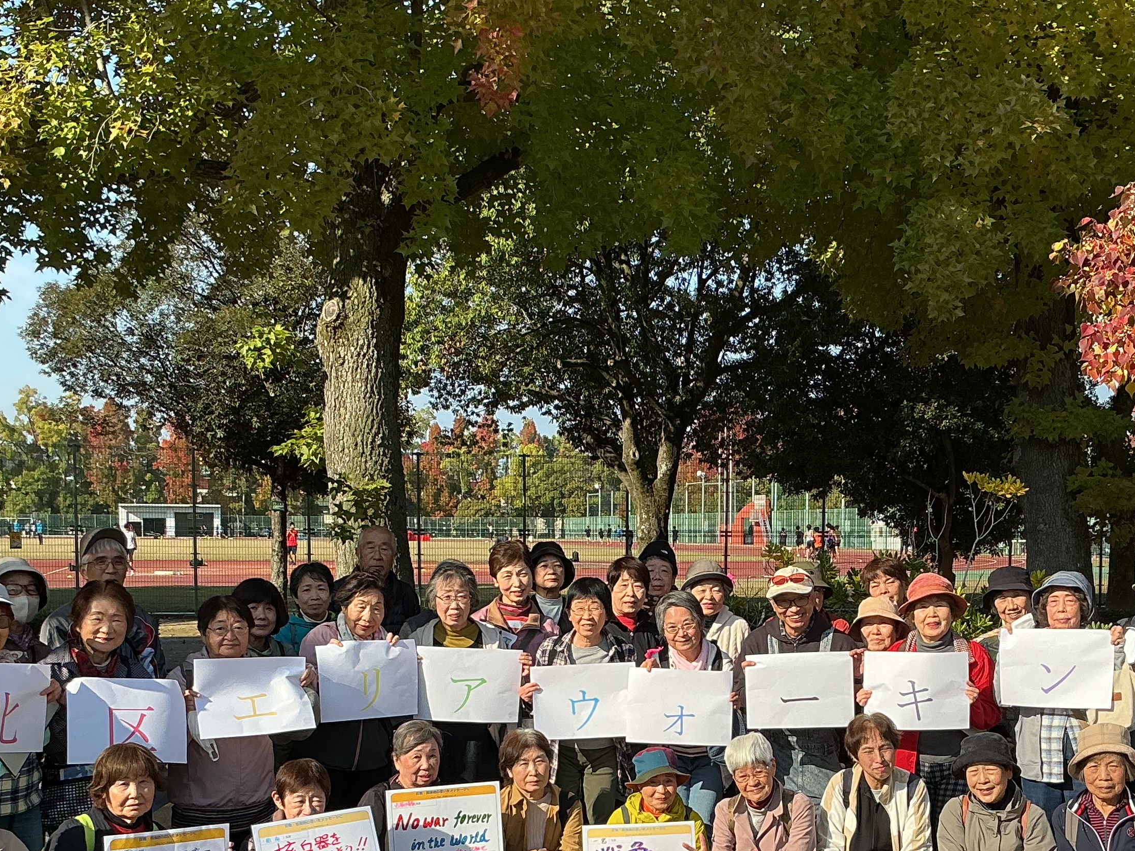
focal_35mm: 53
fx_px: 1738
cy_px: 654
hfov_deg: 36.1
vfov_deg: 27.1
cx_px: 656
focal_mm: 3
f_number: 1.8
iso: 25
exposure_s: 1/1342
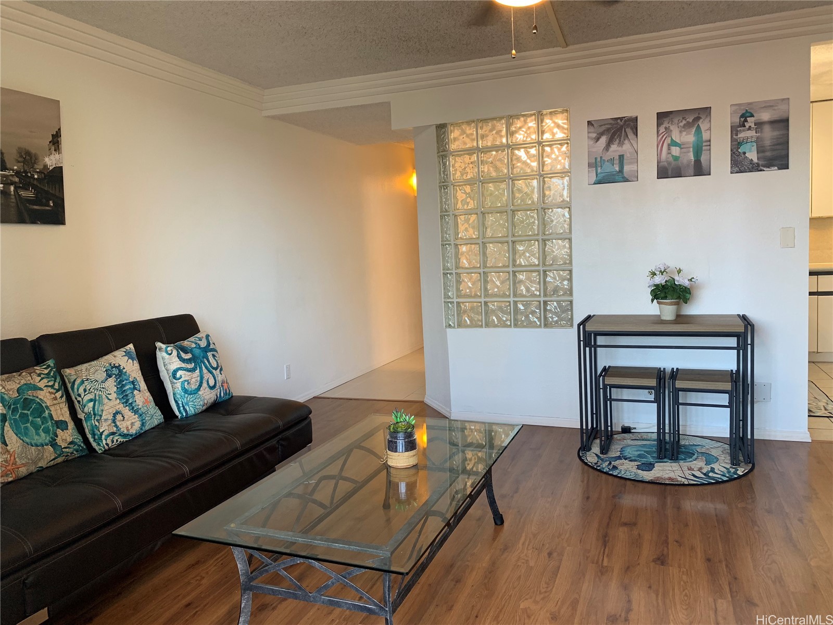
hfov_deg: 67.3
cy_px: 312
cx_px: 416
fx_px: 626
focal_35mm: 26
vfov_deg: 53.1
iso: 80
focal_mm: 4.25
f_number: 1.8
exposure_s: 1/60
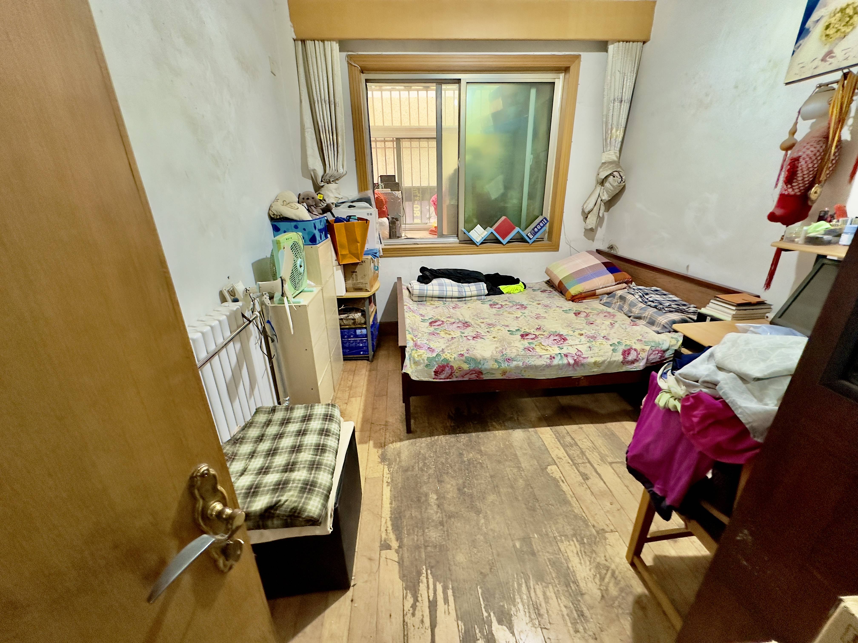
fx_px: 347
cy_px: 322
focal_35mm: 14
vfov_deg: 85.7
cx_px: 429
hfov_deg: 102.1
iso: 500
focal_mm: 2.22
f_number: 2.2
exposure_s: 1/50
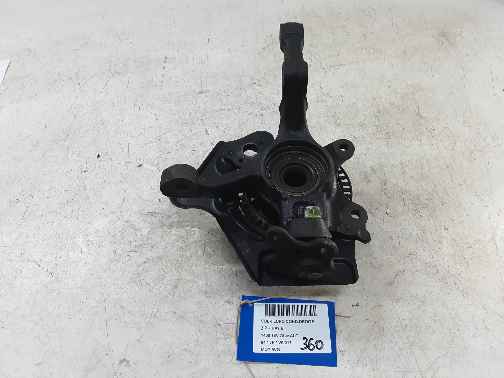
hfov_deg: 63.4
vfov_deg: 49.8
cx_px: 259
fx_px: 408
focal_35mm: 28
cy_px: 187
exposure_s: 1/50
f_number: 1.9
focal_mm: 2.91
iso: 100
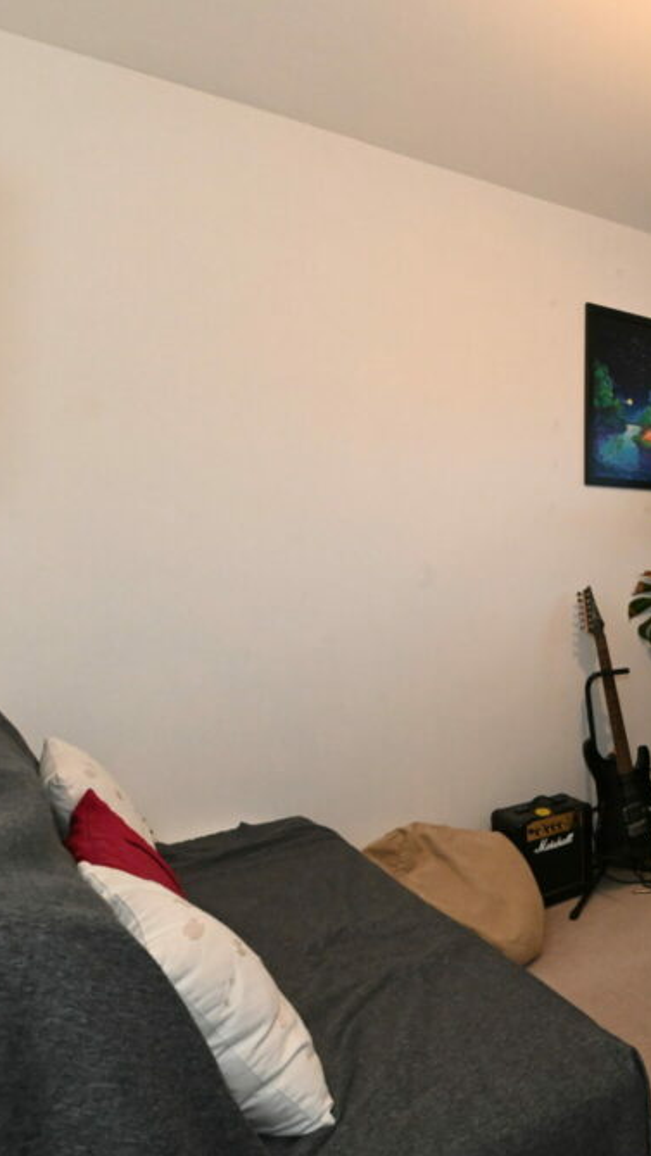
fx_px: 736
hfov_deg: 41.7
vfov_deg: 76.3
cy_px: 586
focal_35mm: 24
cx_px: 644
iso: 6400
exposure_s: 1/80
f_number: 10
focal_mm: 15
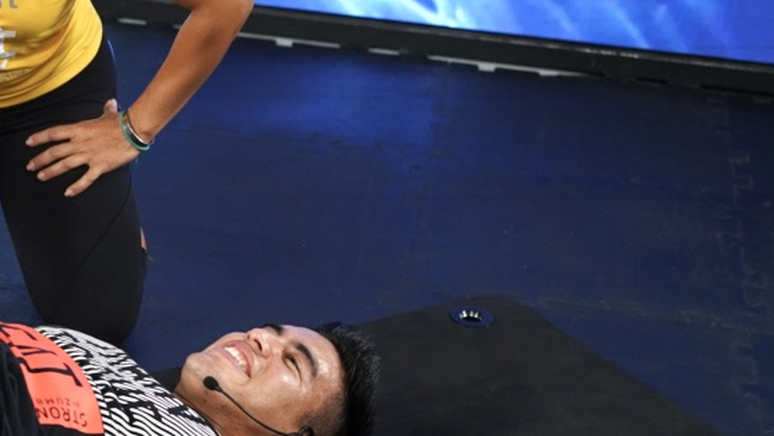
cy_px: 291
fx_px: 2197
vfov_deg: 11.3
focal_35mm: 107
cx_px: -138
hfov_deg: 19.0
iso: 400
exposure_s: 1/80
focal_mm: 35
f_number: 2
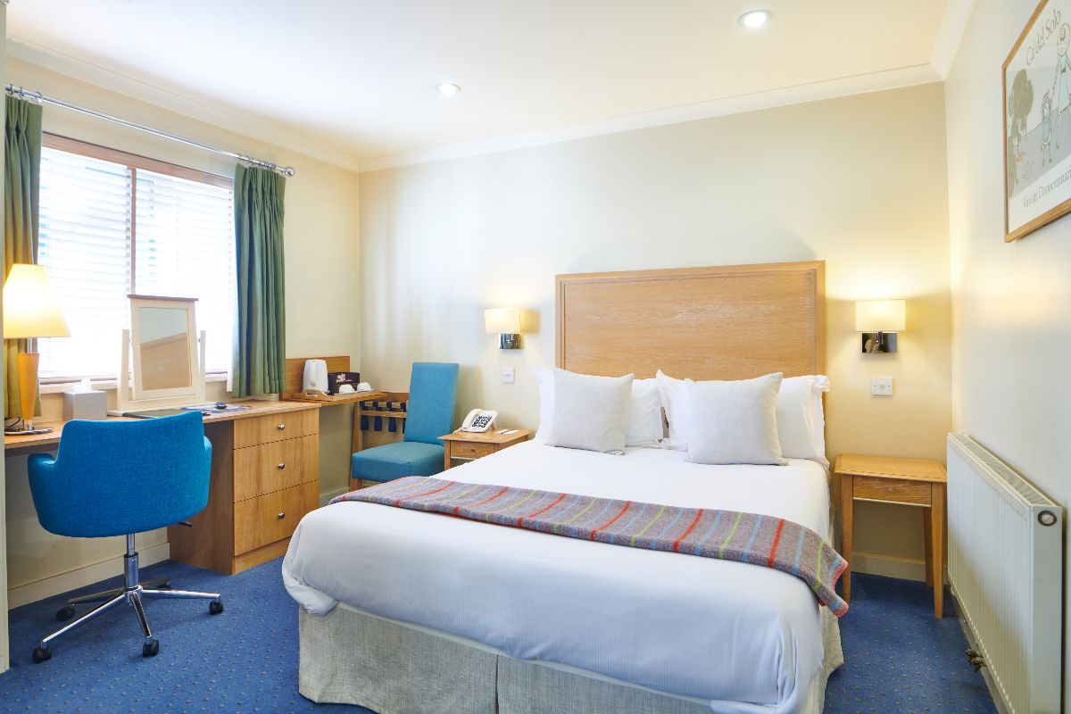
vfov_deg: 61.9
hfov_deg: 84.0
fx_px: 595
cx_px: 536
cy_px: 357
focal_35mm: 20
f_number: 11
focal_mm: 20
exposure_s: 2
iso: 125
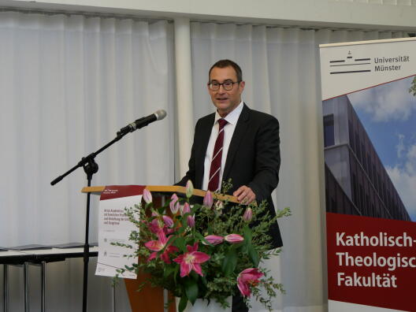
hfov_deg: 21.3
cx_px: 208
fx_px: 1106
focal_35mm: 92
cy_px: 156
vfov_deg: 16.1
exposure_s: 1/100
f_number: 4.9
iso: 800
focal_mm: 46
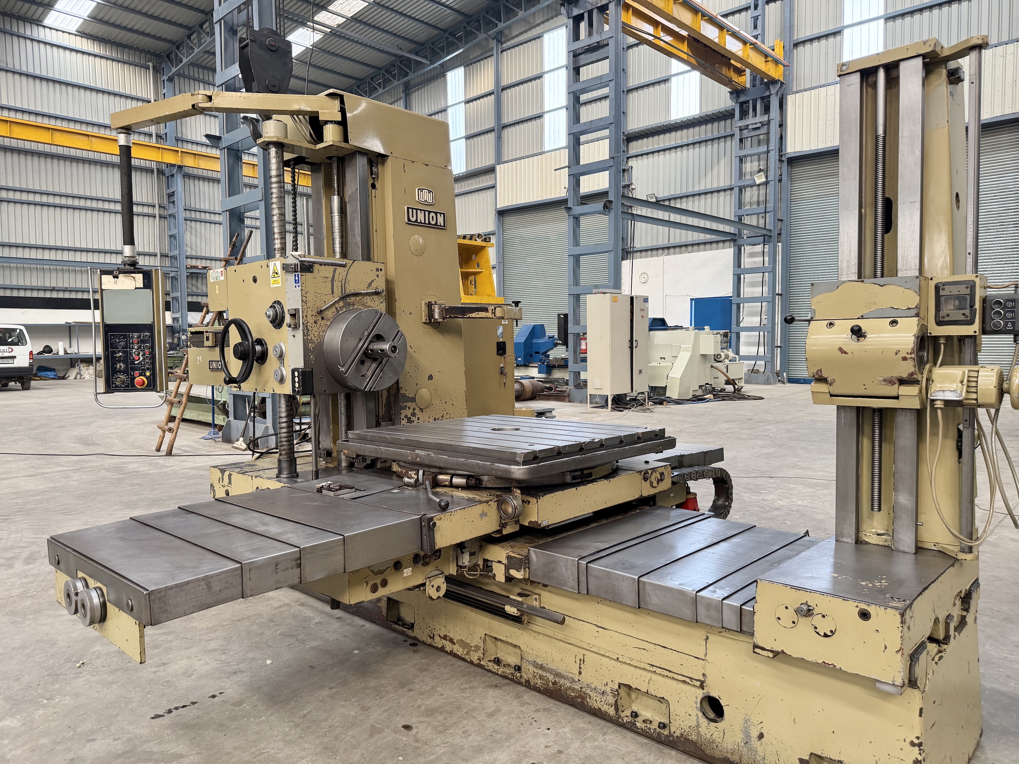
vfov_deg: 56.8
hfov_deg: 71.6
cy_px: 382
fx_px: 706
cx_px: 510
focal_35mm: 24
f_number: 1.78
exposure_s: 1/101
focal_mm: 6.76
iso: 200
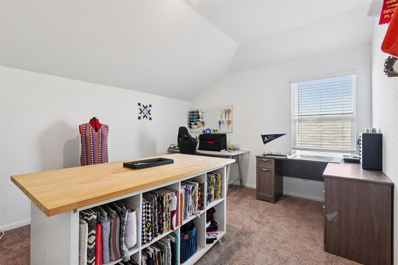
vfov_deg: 73.7
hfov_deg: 96.7
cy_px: 132
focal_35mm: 16
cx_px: 199
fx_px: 177
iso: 900
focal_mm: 16
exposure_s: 1/15
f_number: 8
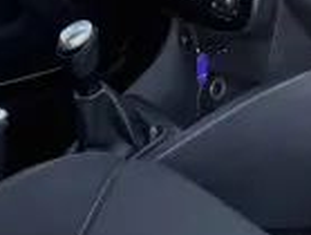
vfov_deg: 11.8
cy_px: -38
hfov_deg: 15.6
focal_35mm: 124
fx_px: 1117
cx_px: 313
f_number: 1.78
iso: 100
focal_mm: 6.76
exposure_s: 1/113
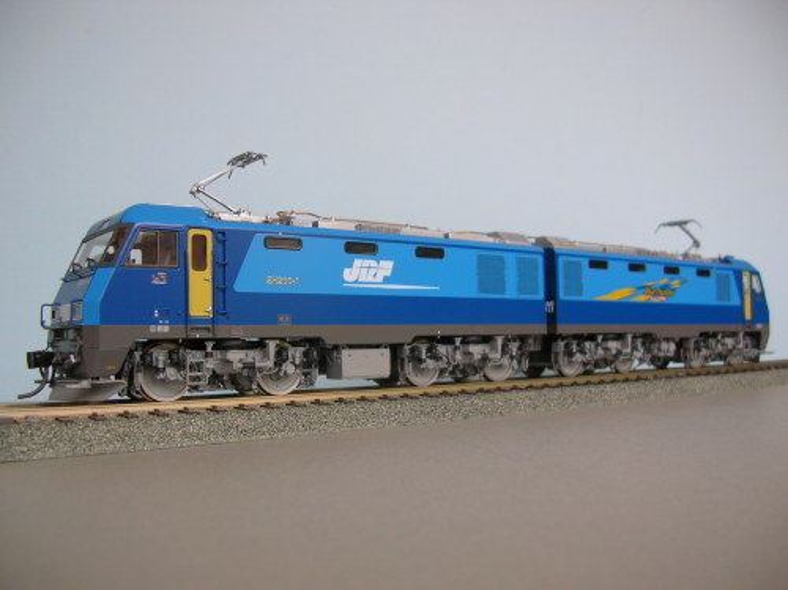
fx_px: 796
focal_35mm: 35
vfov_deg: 40.6
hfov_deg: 52.7
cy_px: 295
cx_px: 394
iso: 50
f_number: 2.8
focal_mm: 5.8
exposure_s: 1/194
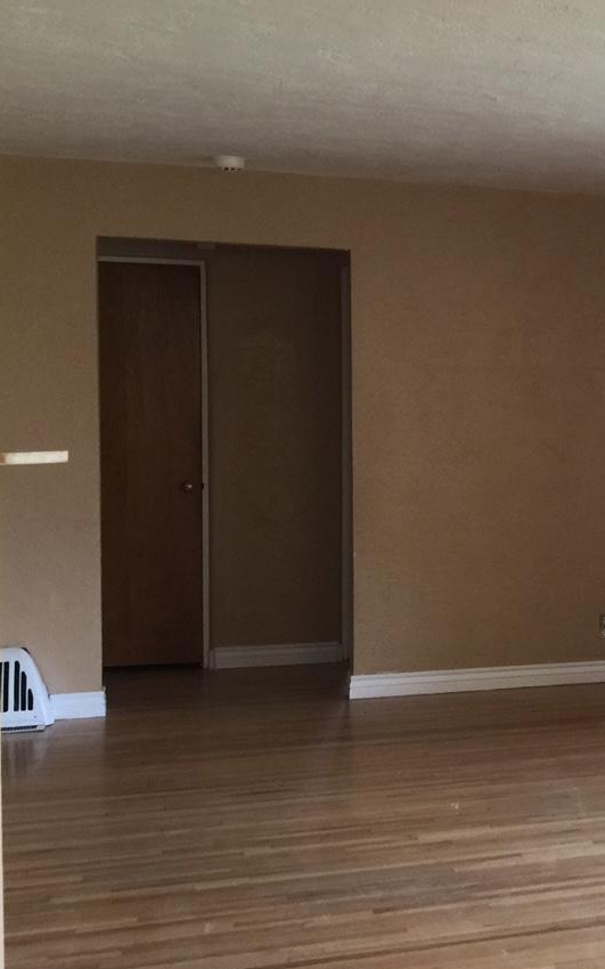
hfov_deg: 19.1
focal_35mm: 59
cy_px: 480
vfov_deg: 34.6
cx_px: 922
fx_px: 1557
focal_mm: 4.15
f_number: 2.2
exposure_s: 1/33
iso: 50
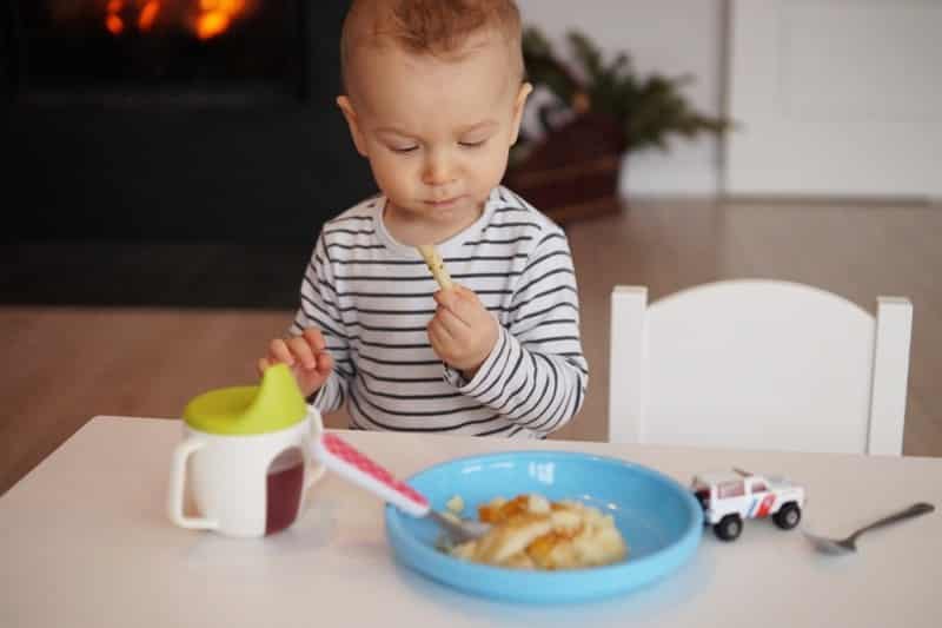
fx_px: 1373
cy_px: 314
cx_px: 471
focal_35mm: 52
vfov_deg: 25.7
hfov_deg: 37.9
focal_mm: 35
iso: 1600
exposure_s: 1/500
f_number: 2.2
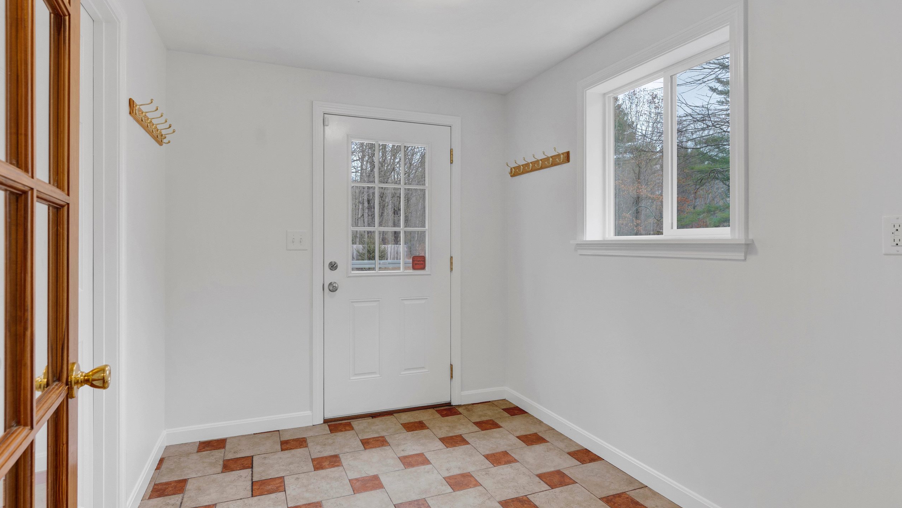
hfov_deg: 89.5
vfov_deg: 58.3
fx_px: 454
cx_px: 436
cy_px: 247
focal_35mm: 19
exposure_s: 1/6
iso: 250
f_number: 7.1
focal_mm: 15
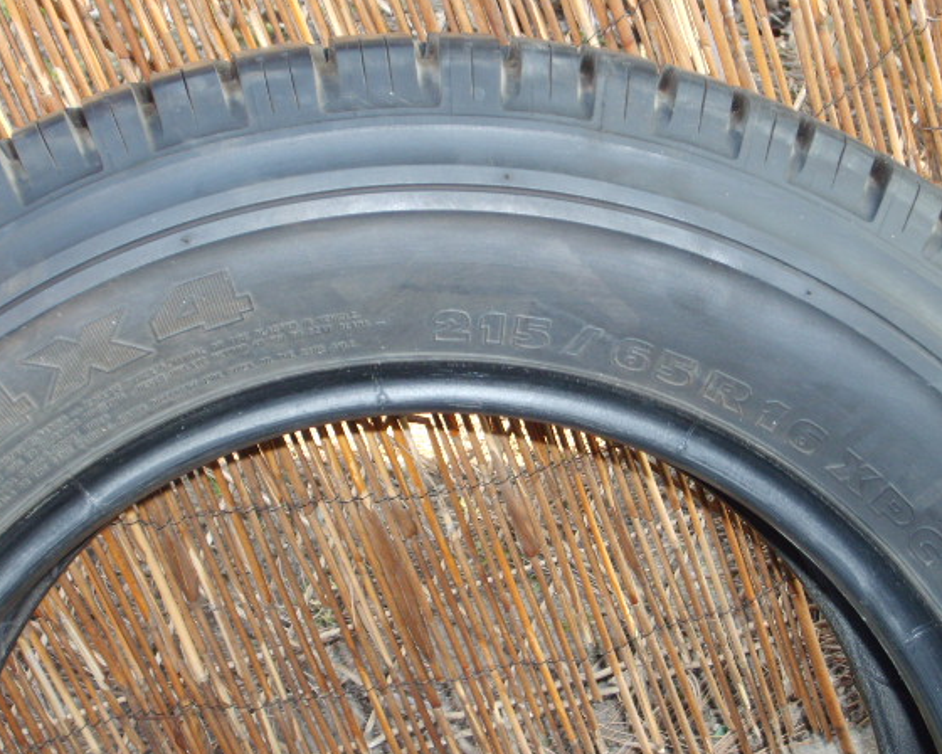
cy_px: 358
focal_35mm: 68
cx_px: 513
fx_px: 1896
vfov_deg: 22.5
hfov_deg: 27.9
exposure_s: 1/60
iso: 100
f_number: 3.6
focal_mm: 10.3
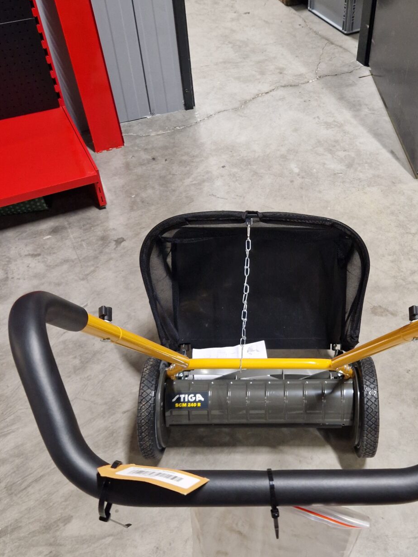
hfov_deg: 39.1
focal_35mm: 36
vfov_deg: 51.2
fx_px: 580
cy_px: 318
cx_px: 283
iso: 64
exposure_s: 1/100
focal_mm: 5.4
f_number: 1.8
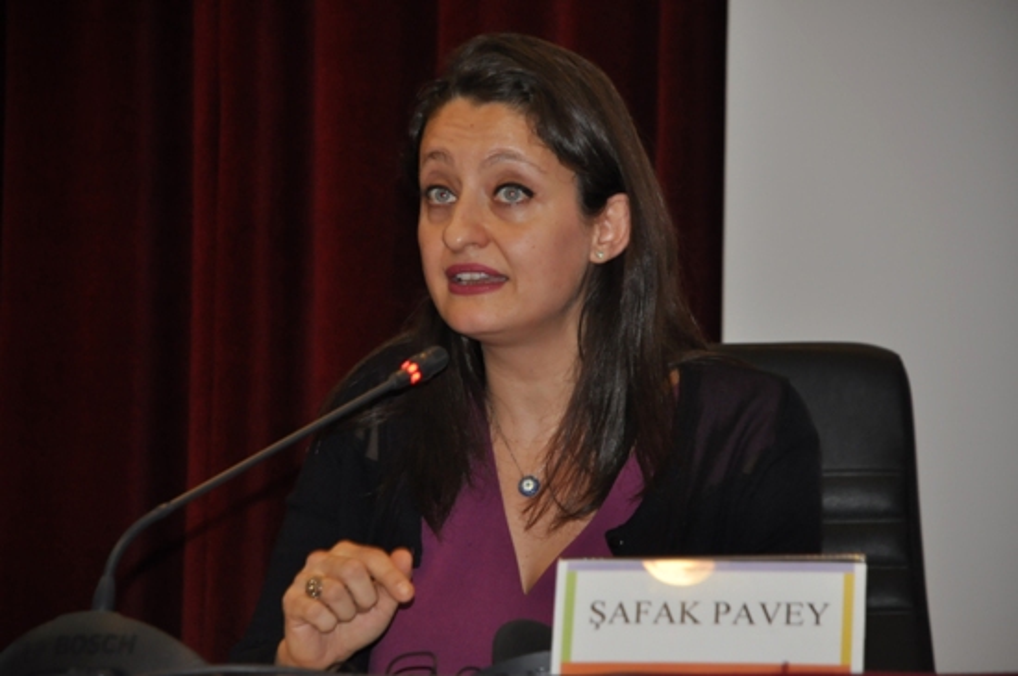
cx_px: 509
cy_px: 338
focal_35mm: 180
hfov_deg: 11.4
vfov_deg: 7.6
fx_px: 5082
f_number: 5.6
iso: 800
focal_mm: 120
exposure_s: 1/60
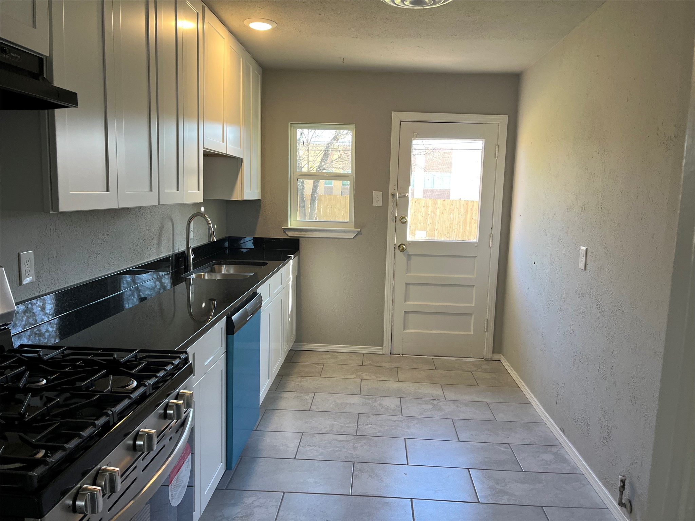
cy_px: 260
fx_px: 522
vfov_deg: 53.1
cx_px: 348
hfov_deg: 67.3
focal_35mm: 26
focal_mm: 5.1
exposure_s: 1/120
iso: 125
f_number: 1.6
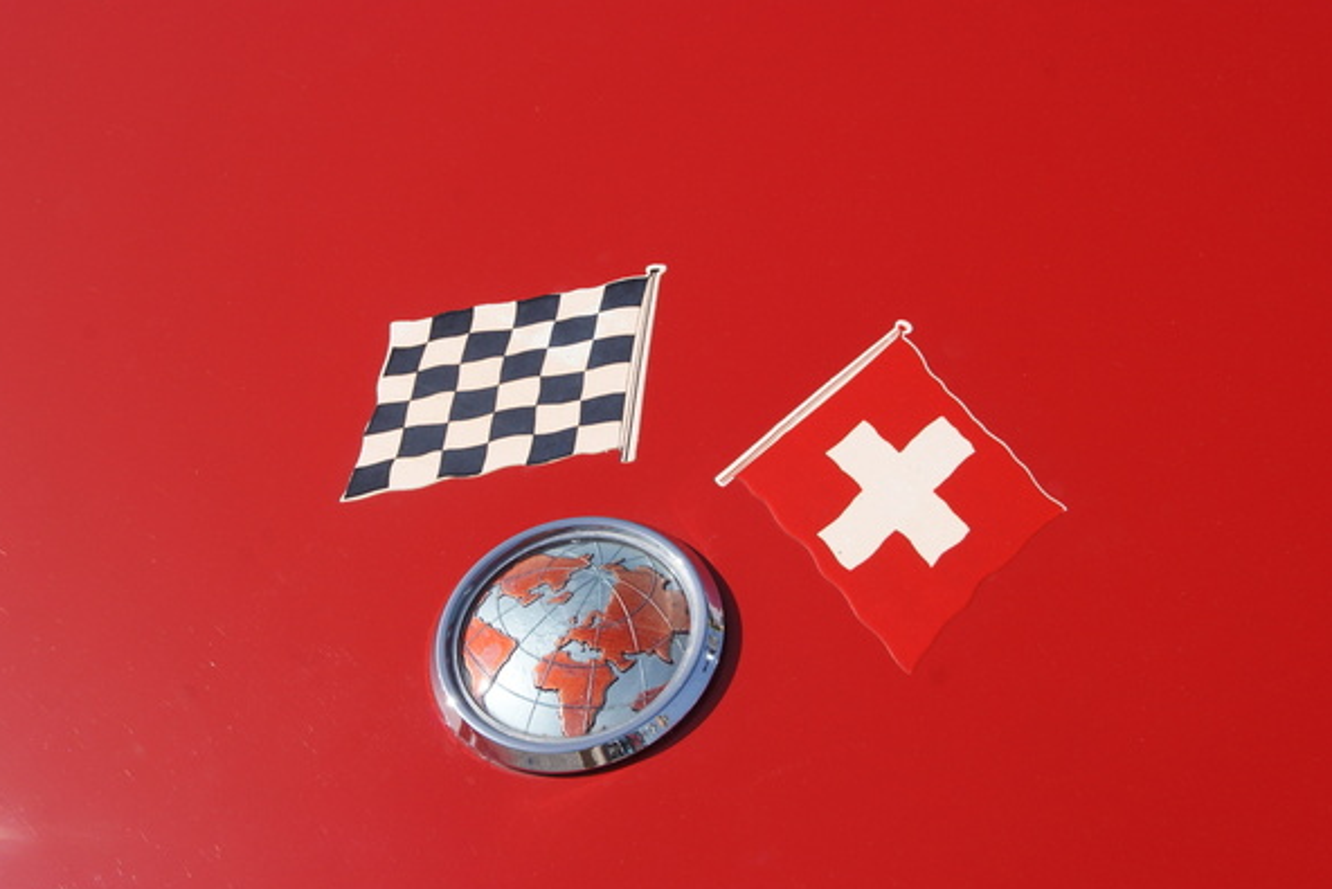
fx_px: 3090
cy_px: 446
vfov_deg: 16.4
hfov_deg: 24.3
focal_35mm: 84
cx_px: 667
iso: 100
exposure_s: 1/160
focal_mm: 55
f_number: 11
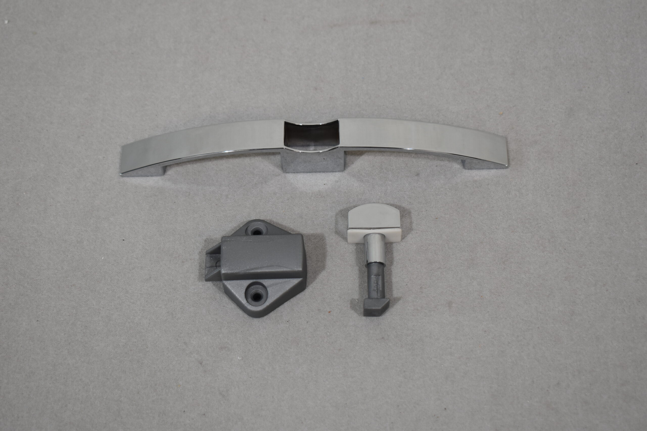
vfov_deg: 22.6
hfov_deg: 33.4
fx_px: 1078
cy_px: 216
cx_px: 324
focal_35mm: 60
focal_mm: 40
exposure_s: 1/125
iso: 400
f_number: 5.6
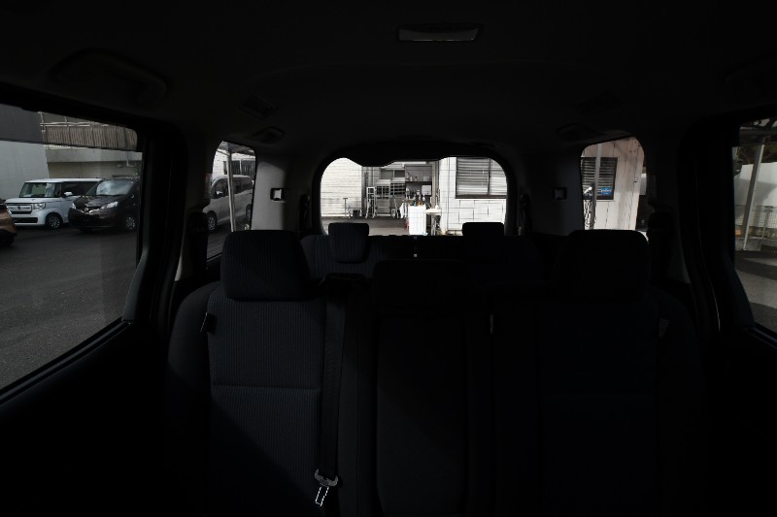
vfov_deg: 73.7
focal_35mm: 16
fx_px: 345
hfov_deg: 96.7
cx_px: 388
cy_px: 258
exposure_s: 1/250
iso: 200
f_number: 8
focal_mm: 11
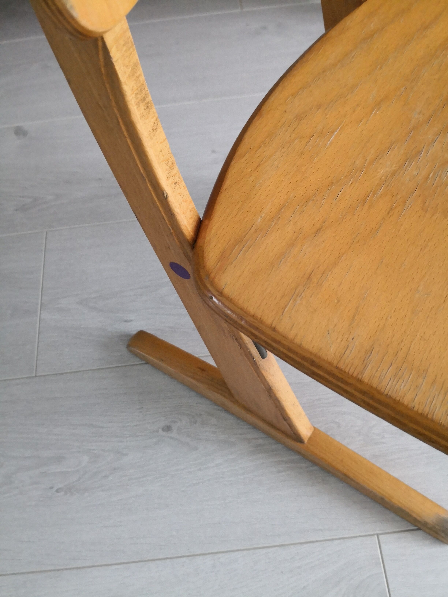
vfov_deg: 65.3
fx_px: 466
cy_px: 298
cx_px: 224
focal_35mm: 27
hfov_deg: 51.4
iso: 320
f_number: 1.6
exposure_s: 1/25
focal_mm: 3.95
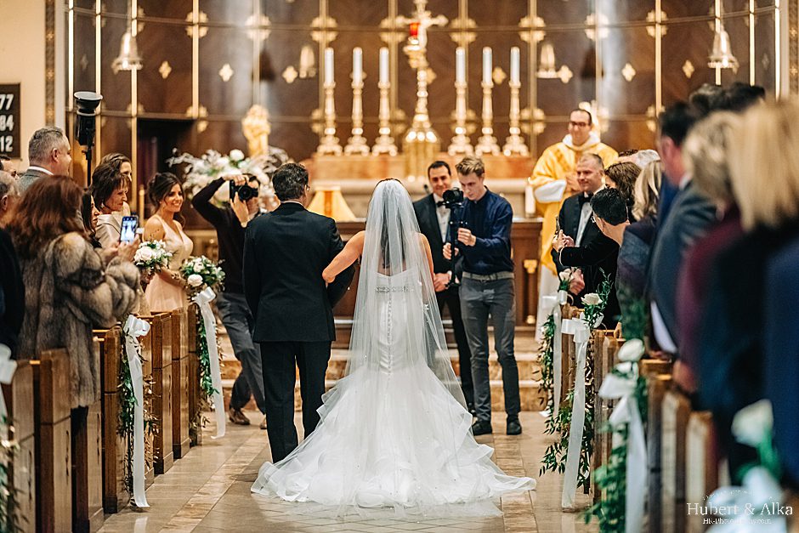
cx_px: 400
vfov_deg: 13.0
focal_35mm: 105
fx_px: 2331
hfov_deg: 19.5
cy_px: 266
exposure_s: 1/160
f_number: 1.4
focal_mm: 105
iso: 800
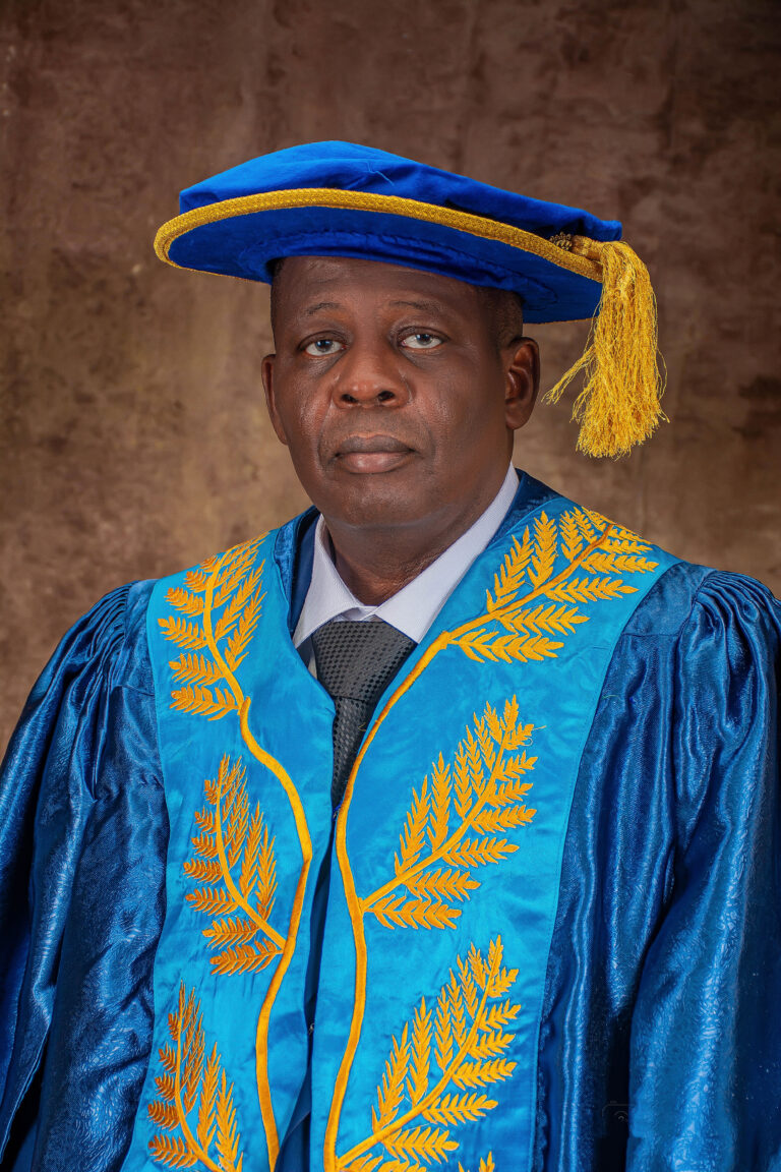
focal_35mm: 78
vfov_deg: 26.0
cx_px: 390
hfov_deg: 17.5
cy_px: 586
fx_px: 2538
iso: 100
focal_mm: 52
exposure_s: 1/100
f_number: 4.8
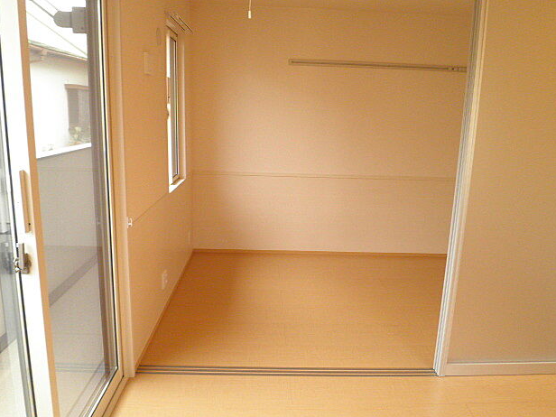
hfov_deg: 65.3
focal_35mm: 27
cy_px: 208
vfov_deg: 51.4
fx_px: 434
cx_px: 286
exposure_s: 1/30
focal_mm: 4.7
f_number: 2.8
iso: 125
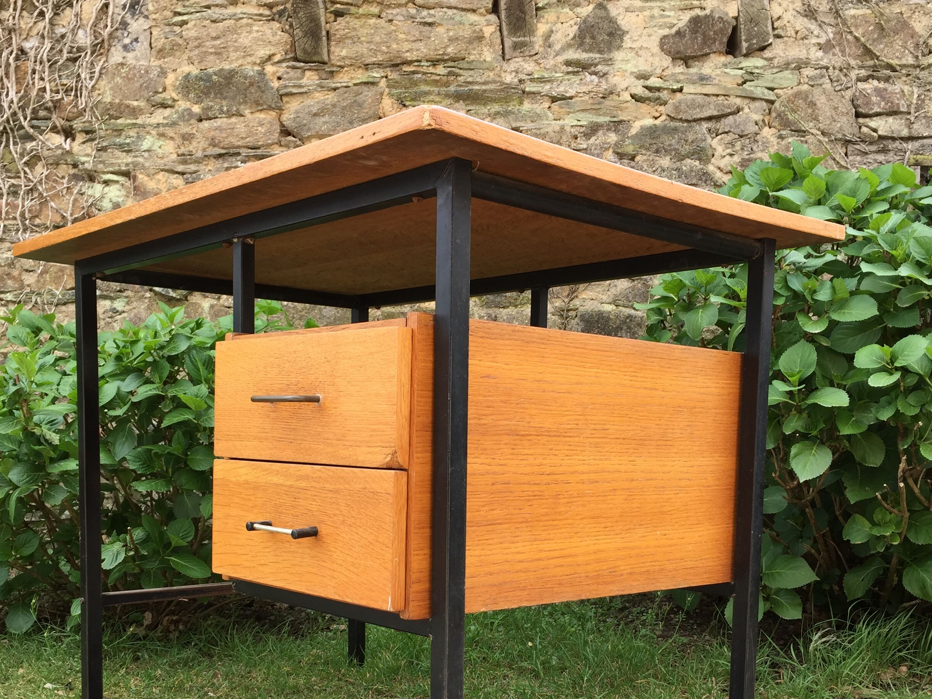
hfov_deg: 47.9
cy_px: 502
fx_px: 1050
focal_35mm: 39
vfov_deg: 36.2
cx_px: 465
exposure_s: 1/291
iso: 32
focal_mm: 4.15
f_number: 2.2
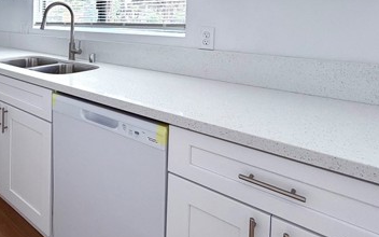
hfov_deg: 64.6
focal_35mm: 27
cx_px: 98
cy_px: 28
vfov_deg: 42.6
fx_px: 279
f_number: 2.2
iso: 80
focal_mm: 2.22
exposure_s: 1/121
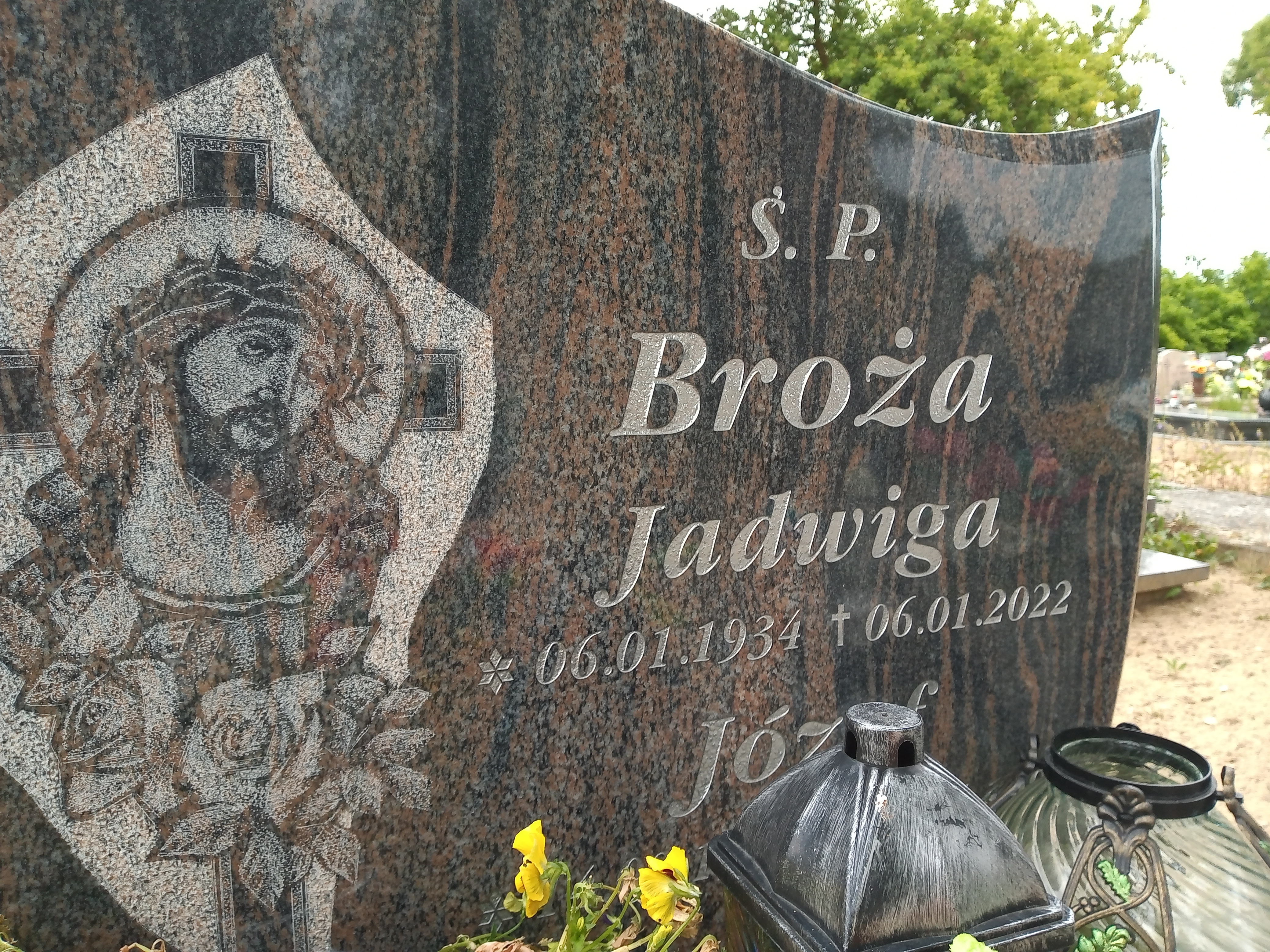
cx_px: 635
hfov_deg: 81.7
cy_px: 476
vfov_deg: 66.0
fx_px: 734
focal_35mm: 20
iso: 112
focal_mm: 3.54
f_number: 2
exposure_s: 1/209
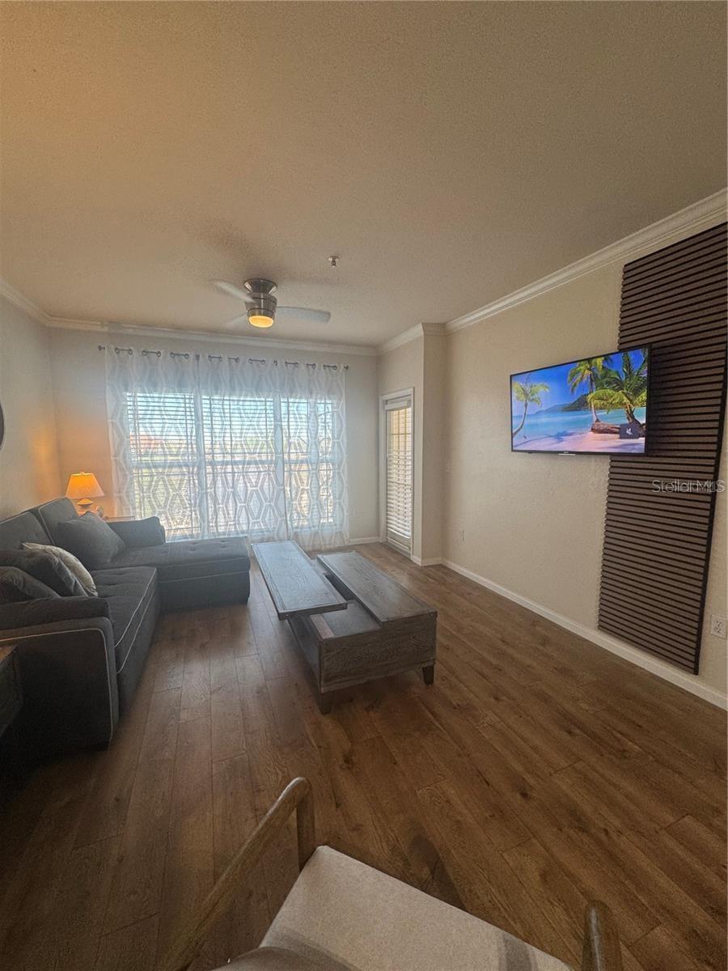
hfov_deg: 85.7
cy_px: 486
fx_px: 393
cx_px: 364
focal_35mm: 14
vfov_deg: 102.1
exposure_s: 1/120
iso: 160
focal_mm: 2.22
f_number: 2.2
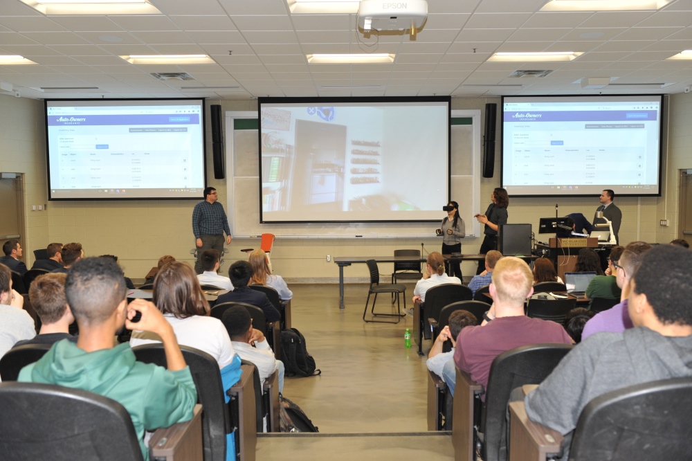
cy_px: 230
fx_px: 615
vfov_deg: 41.1
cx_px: 346
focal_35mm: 32
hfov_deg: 58.7
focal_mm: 32
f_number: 5
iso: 1000
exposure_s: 1/60
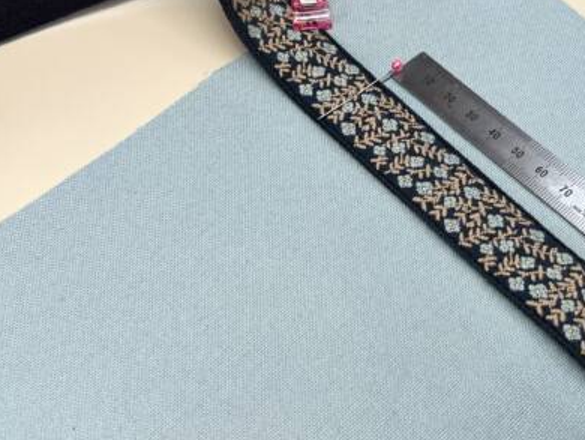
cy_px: 194
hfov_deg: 35.7
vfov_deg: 28.0
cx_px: 458
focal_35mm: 52
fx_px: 879
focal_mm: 5.7
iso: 64
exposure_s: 1/120
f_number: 1.5
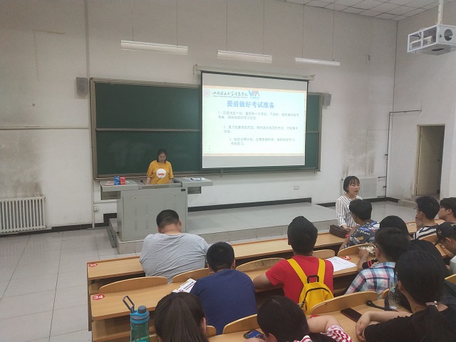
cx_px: 228
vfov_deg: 46.8
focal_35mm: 30
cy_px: 171
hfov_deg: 60.0
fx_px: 395
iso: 234
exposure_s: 1/50
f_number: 1.8
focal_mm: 3.95
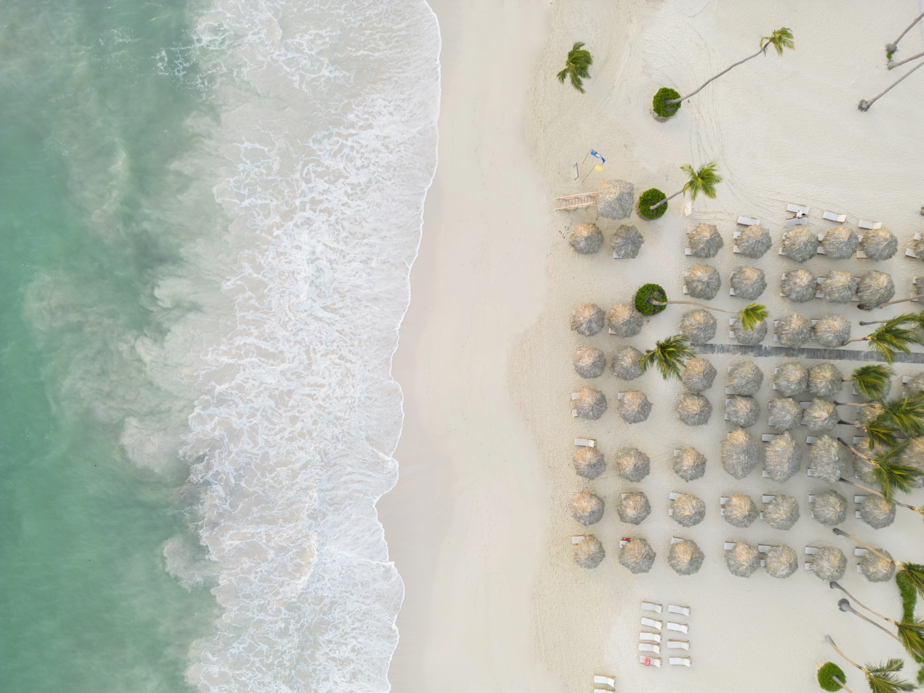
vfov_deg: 56.8
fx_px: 641
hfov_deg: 71.6
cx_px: 462
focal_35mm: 24
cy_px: 346
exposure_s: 1/80
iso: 100
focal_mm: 6.72
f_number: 1.7
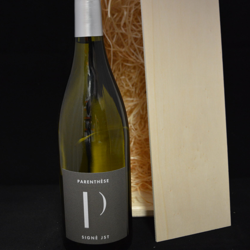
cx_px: 124
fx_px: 441
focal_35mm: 54
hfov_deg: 31.6
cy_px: 93
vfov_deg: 31.5
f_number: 4.2
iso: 1000
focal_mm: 28
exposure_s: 1/15
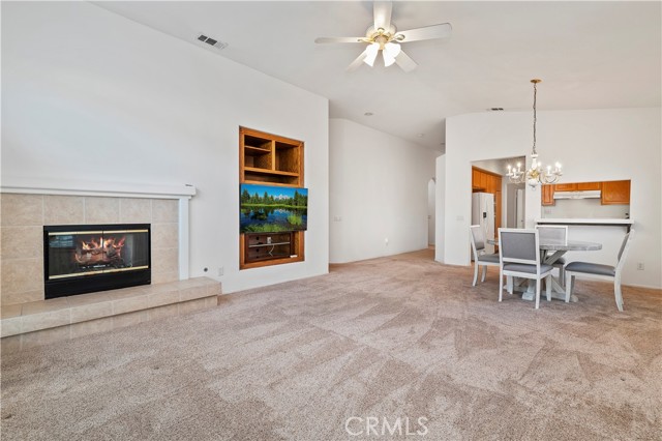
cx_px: 331
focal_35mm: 16
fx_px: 294
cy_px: 220
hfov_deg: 96.8
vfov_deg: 73.7
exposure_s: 1/10
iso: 500
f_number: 10
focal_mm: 16
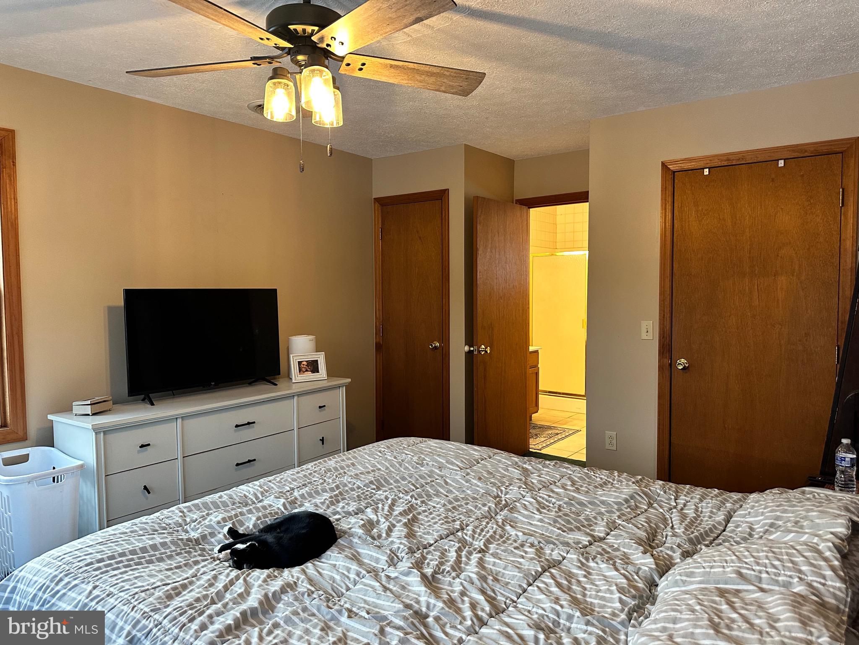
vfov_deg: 56.8
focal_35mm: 24
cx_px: 430
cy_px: 322
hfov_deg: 71.6
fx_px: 596
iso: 250
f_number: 1.78
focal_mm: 6.86
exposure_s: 1/60
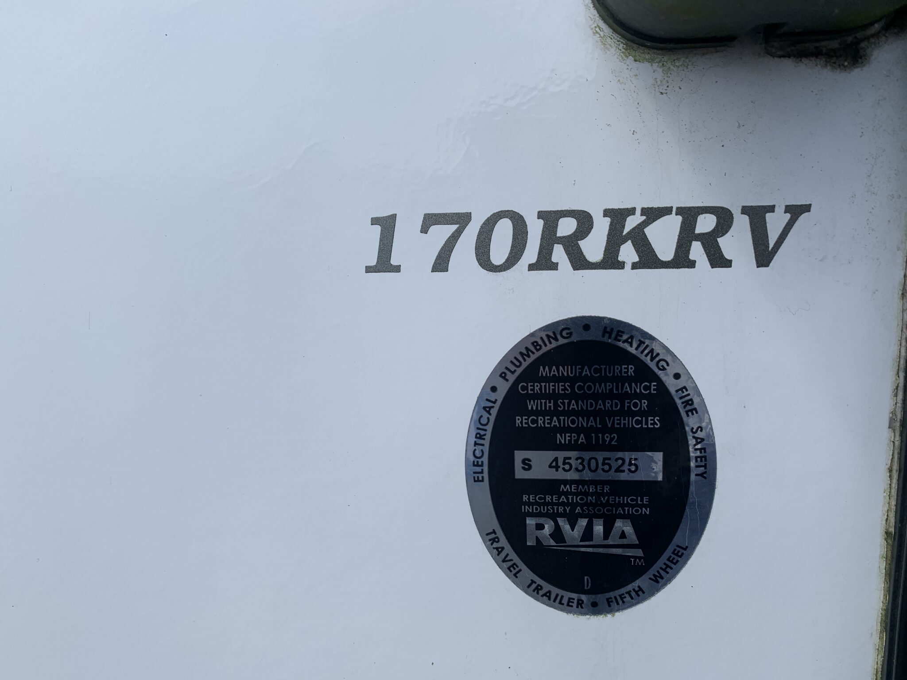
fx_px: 681
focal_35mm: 26
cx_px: 454
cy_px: 340
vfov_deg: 53.1
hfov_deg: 67.3
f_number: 1.8
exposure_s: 1/1812
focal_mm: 4.25
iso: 25
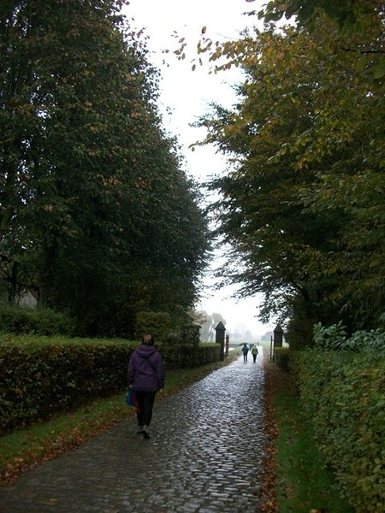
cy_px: 256
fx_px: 475
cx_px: 192
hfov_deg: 44.2
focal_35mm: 32
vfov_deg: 56.8
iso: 80
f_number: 2.9
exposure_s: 1/125
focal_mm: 5.7
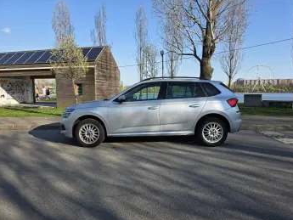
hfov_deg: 71.6
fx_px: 203
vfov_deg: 56.8
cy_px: 113
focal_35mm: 24
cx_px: 150
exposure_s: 1/3203
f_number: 1.7
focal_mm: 6.3
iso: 80
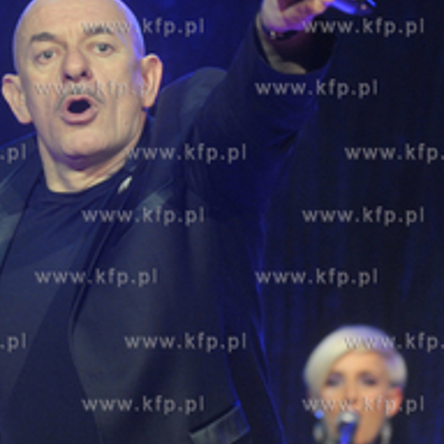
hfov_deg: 6.2
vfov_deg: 6.2
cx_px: 46
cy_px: 184
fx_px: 4121
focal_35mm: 284
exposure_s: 1/160
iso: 1600
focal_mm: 160
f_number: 5.6
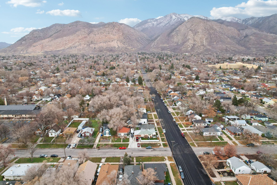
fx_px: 169
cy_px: 92
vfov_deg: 57.2
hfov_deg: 78.6
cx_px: 138
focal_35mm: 22
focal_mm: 8.4
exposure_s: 1/15
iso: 270
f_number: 2.8
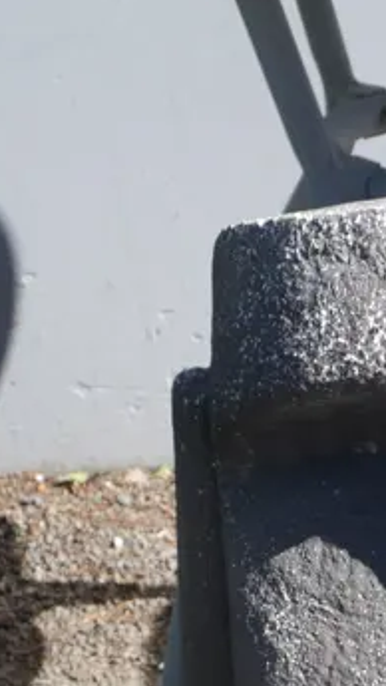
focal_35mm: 110
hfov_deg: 10.3
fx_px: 2002
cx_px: 707
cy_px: 917
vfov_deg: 18.0
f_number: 7.1
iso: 200
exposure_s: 1/320
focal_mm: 17
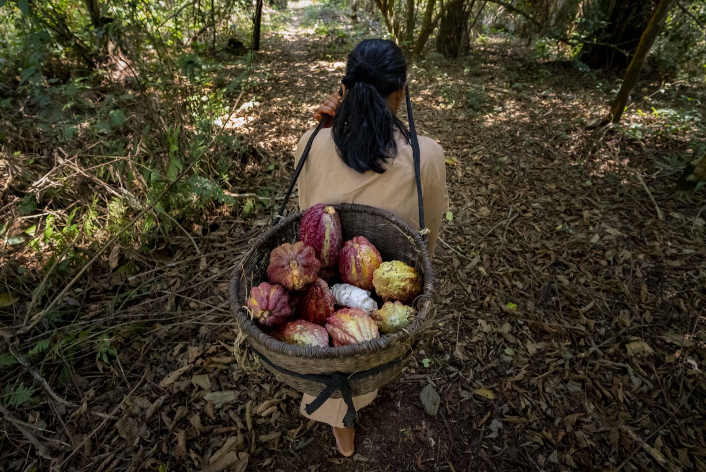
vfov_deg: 70.5
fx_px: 333
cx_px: 353
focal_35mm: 17
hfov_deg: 93.3
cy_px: 236
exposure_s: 1/1600
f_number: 4.5
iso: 12800
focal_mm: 17
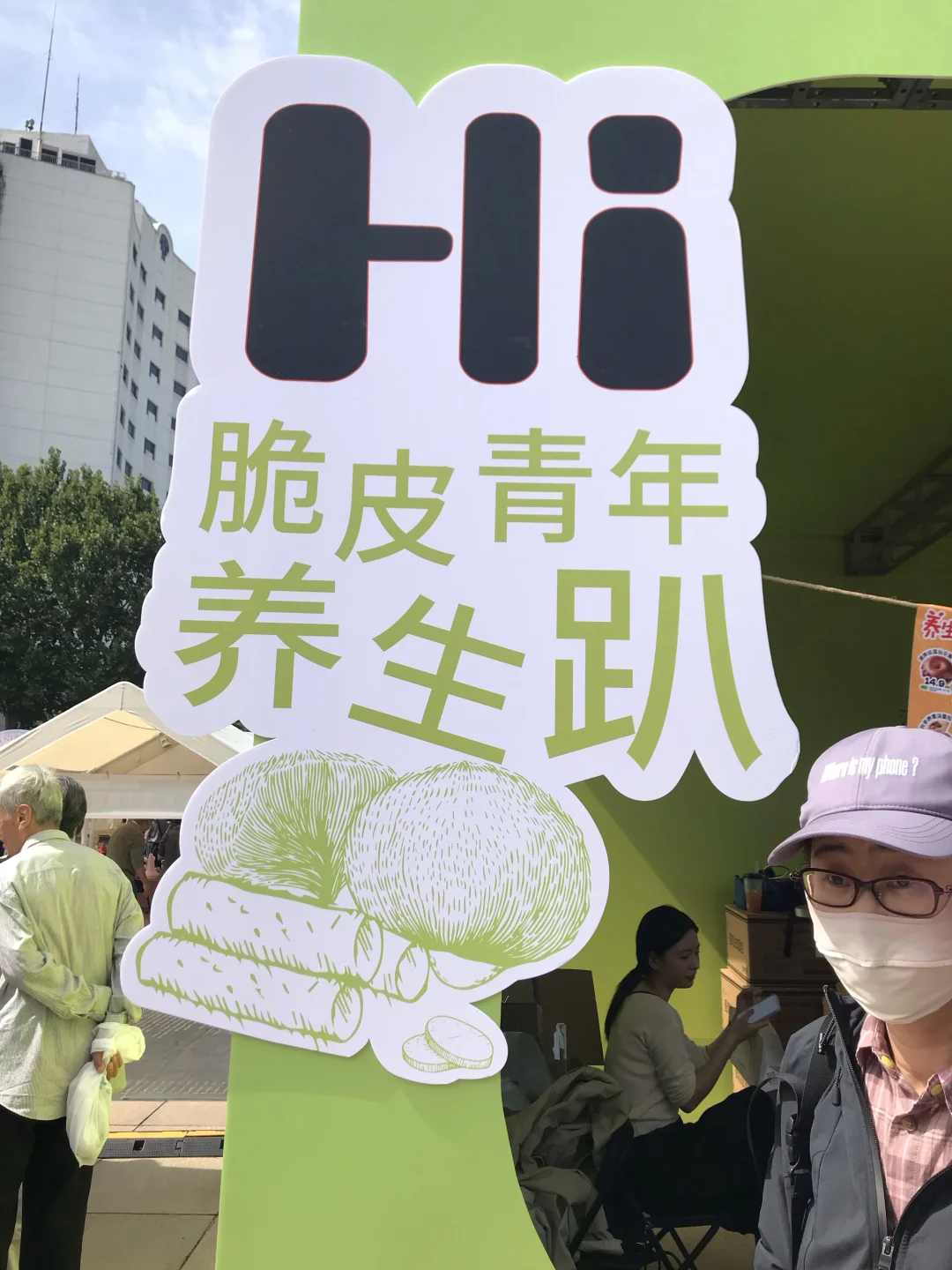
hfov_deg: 49.7
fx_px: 1027
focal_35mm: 28
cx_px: 476
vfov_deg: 63.4
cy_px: 635
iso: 20
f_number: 1.8
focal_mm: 3.99
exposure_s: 1/1520
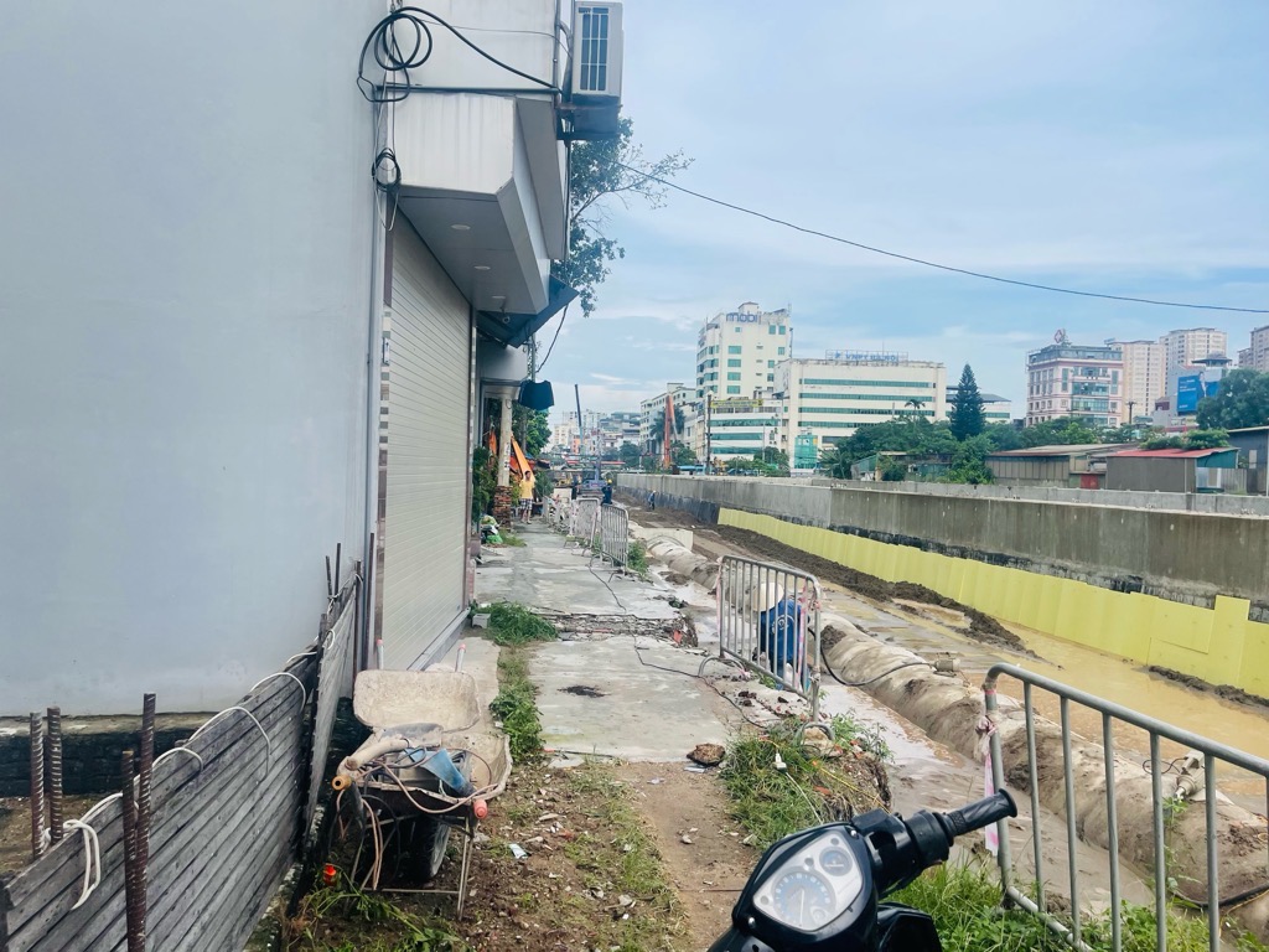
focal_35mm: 25
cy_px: 476
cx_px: 634
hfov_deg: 69.4
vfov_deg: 54.9
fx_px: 916
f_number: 1.6
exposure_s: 1/3086
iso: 32
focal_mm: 5.1
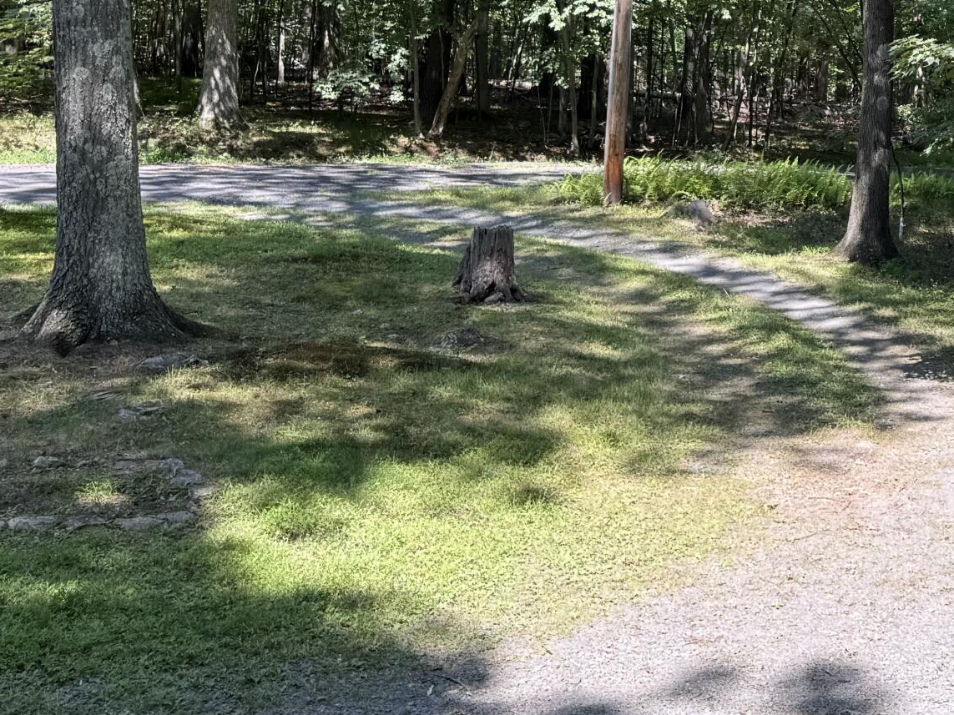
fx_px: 1736
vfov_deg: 21.8
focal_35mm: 63
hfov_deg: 28.1
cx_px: 1042
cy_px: -103
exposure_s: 1/348
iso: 80
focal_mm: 6.76
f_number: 1.78
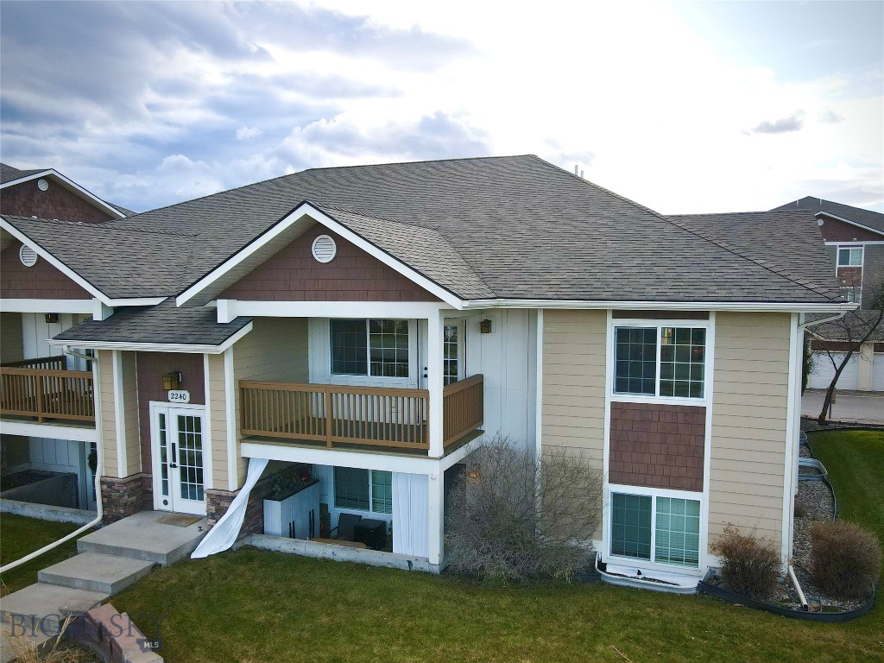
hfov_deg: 71.6
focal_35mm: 24
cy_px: 332
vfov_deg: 56.8
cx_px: 442
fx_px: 613
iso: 100
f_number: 2.8
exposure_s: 1/500
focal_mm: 4.5
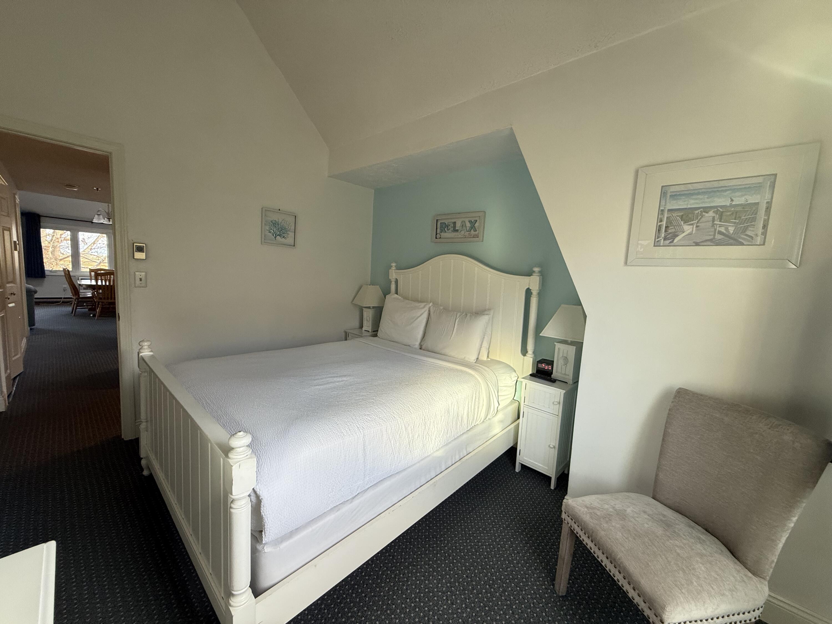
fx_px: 336
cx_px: 416
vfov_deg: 85.7
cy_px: 312
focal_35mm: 14
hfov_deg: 102.1
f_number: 2.2
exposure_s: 1/120
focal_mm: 2.22
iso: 160
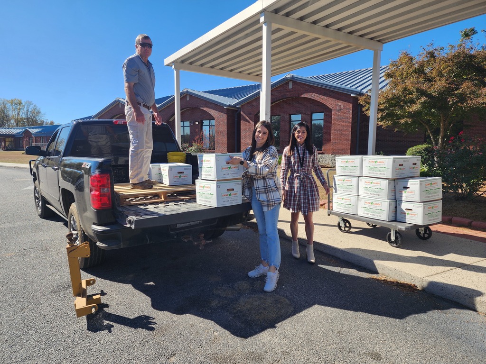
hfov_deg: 73.9
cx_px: 243
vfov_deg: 58.9
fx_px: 323
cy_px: 182
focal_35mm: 23
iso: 12
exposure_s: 1/803
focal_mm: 6.4
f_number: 1.8
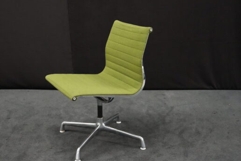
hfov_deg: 39.6
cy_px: 82
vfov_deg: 27.0
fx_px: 335
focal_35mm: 50
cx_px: 110
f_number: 4
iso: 12800
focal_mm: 43
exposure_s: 1/125
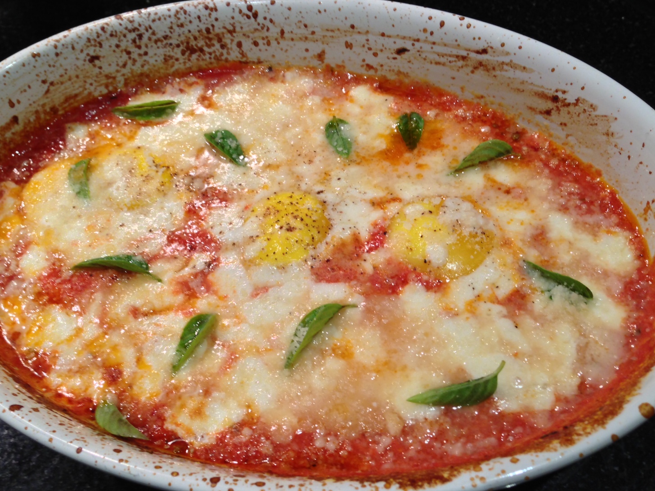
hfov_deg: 50.1
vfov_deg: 38.7
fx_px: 700
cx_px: 310
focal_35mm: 37
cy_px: 252
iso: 80
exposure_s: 1/20
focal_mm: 4.13
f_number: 2.4
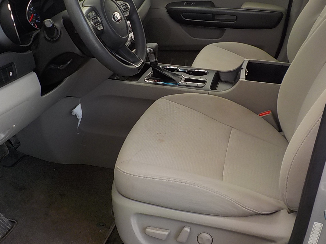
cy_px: 89
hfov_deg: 42.1
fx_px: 424
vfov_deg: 32.0
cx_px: 156
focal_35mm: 45
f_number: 3.3
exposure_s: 1/100
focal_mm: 4.1
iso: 125
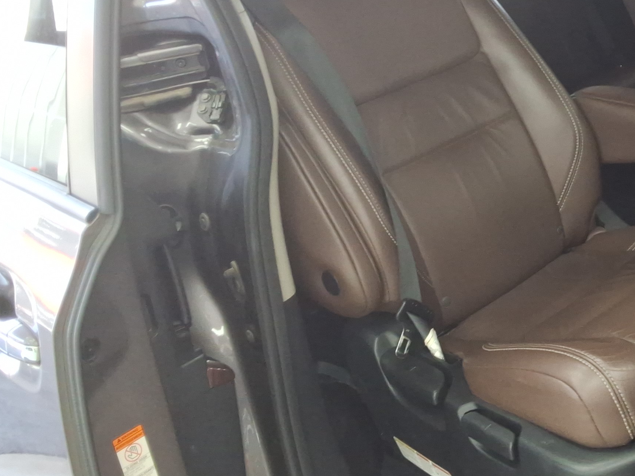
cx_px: 580
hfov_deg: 34.1
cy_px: 81
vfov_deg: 26.9
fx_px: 972
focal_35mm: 53
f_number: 1.9
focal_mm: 2.91
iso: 50
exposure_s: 1/60
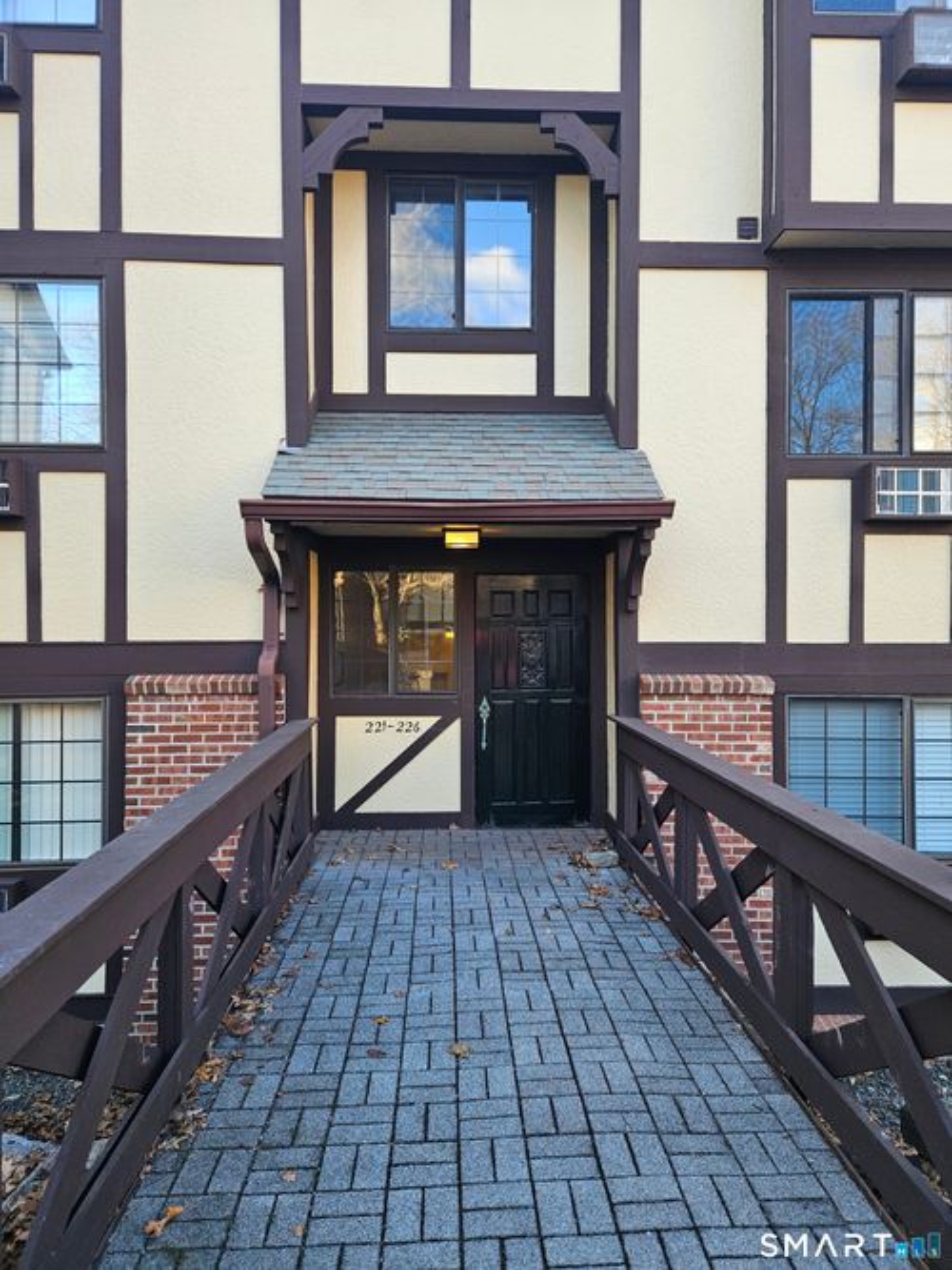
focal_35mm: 23
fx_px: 844
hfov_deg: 58.9
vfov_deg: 73.9
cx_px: 476
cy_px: 635
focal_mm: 5.4
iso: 80
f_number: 1.8
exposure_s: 1/207
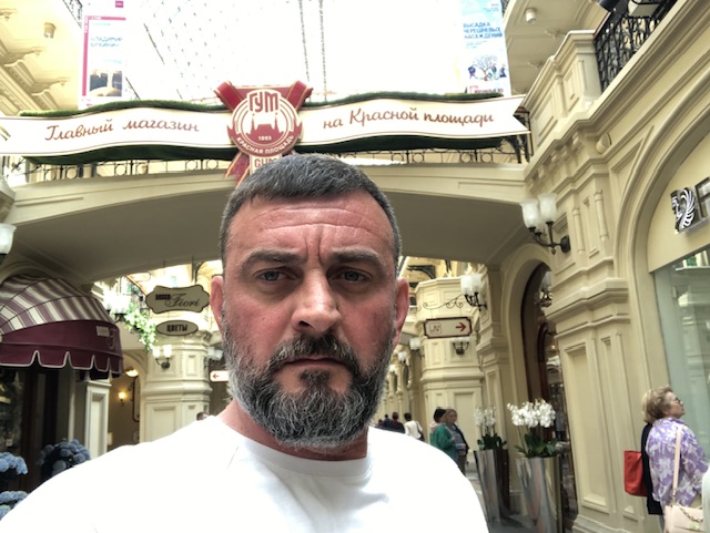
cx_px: 355
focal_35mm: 32
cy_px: 266
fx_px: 657
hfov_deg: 56.8
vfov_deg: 44.2
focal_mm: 2.87
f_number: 2.2
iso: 64
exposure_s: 1/100
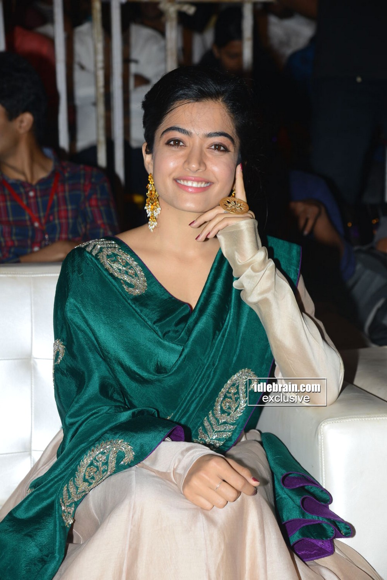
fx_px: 1483
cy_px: 290
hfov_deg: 14.9
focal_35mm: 92
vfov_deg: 22.1
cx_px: 194
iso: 320
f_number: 5.6
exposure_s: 1/125
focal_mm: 92
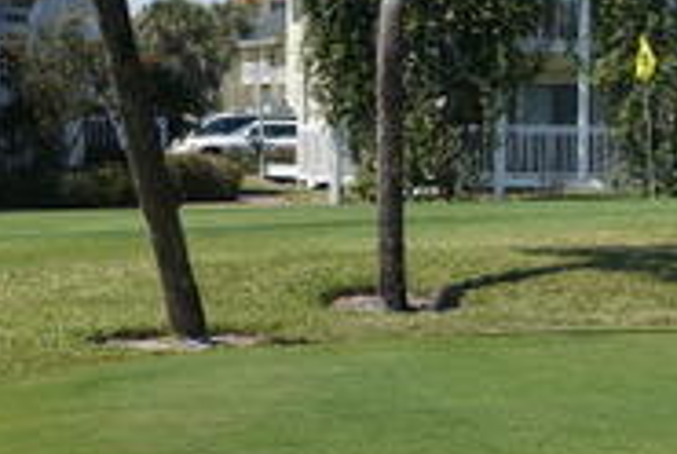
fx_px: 3579
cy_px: -64
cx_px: 684
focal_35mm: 190
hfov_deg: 10.7
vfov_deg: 7.2
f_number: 5.6
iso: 125
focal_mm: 20.25
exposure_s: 1/500
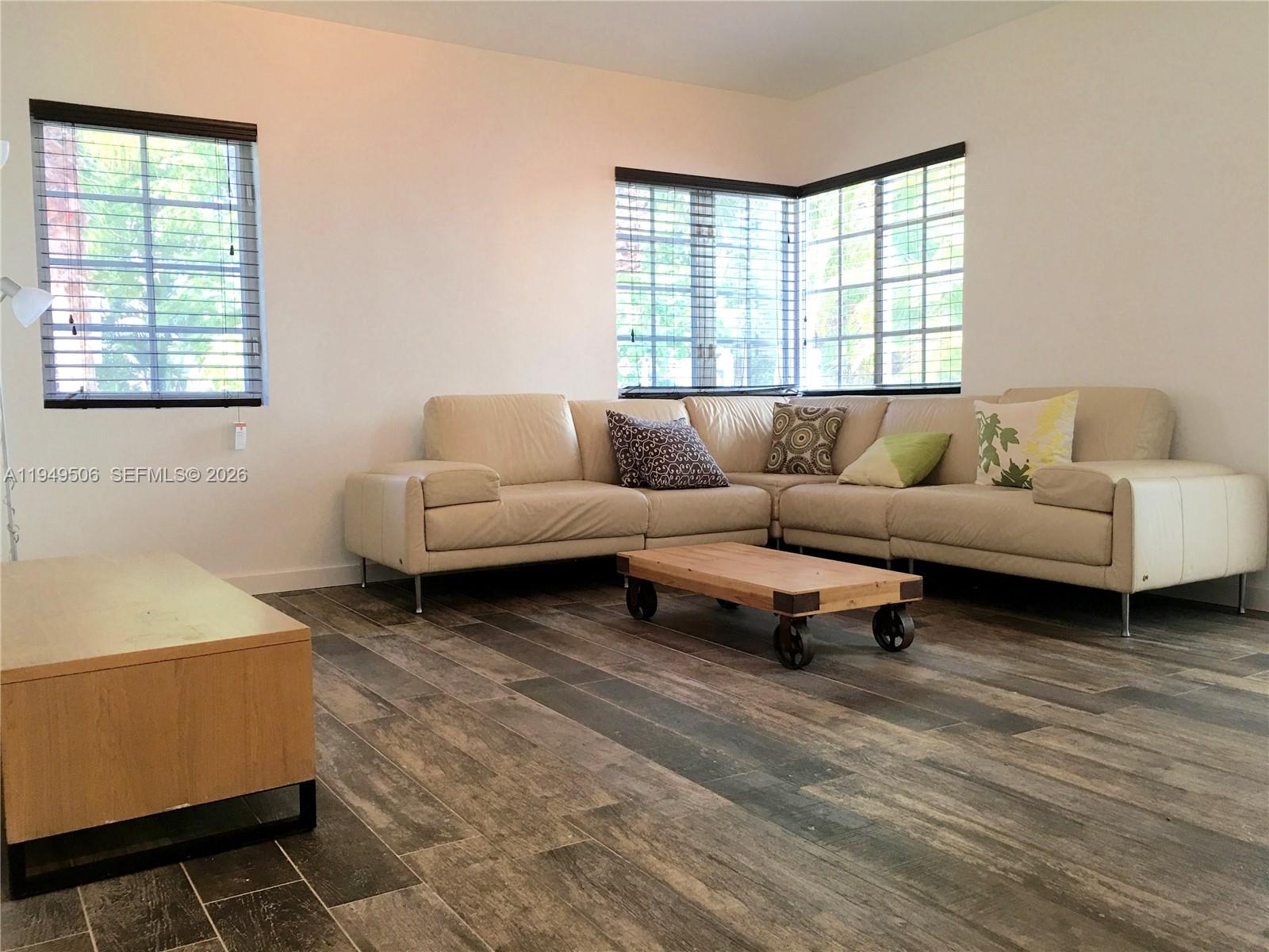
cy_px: 476
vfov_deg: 48.2
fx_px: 1063
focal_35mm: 29
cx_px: 634
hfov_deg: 61.7
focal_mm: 4.15
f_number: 2.2
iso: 32
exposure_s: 1/30
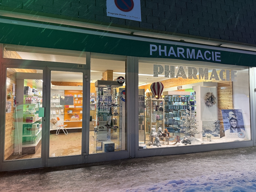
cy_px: 96
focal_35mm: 24
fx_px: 177
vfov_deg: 56.8
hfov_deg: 71.6
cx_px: 128
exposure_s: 1/50
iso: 320
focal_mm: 6.76
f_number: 1.78
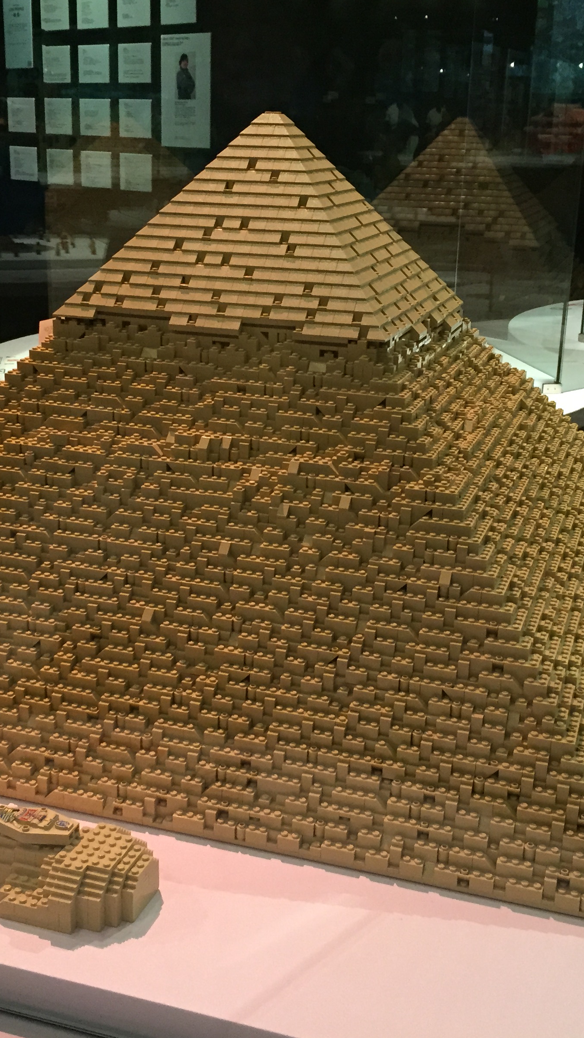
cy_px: 525
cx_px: 276
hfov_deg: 27.7
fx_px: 1184
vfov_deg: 47.4
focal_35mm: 43
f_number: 2.2
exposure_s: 1/24
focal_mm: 4.15
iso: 250
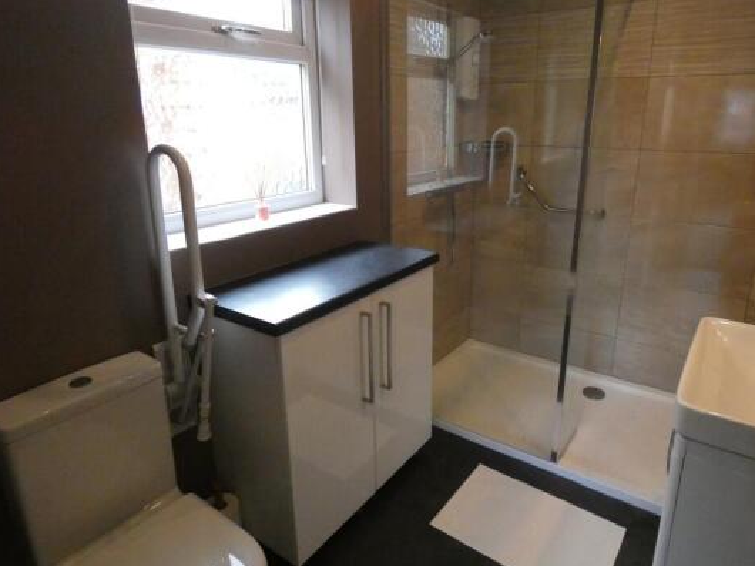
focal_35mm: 22
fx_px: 480
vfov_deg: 61.0
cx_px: 407
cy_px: 264
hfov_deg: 76.3
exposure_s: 1/125
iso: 1600
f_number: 2.8
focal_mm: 3.6
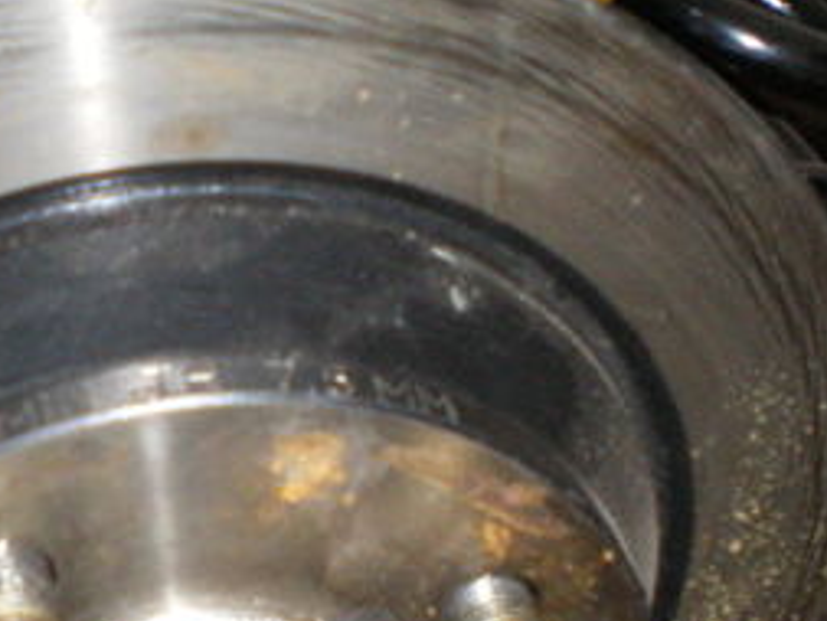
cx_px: 75
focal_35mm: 96
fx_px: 2295
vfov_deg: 15.4
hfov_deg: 20.0
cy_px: 356
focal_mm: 6.3
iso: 400
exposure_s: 1/50
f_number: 3.1
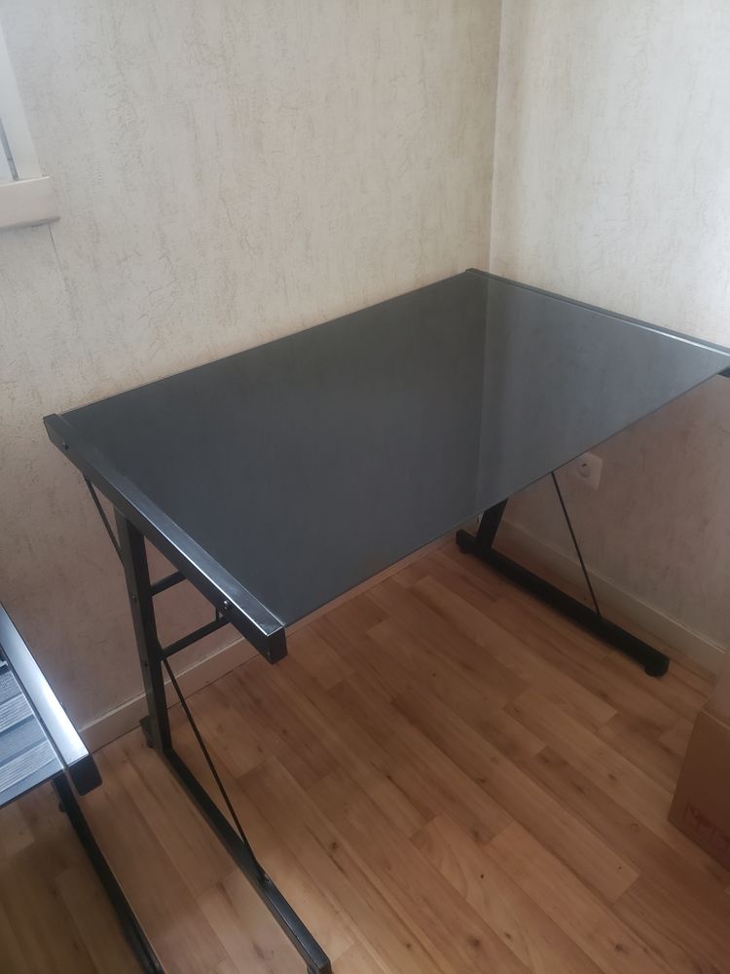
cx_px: 365
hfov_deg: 53.1
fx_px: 731
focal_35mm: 26
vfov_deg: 67.3
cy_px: 487
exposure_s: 1/10
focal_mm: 4.3
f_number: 1.5
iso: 500
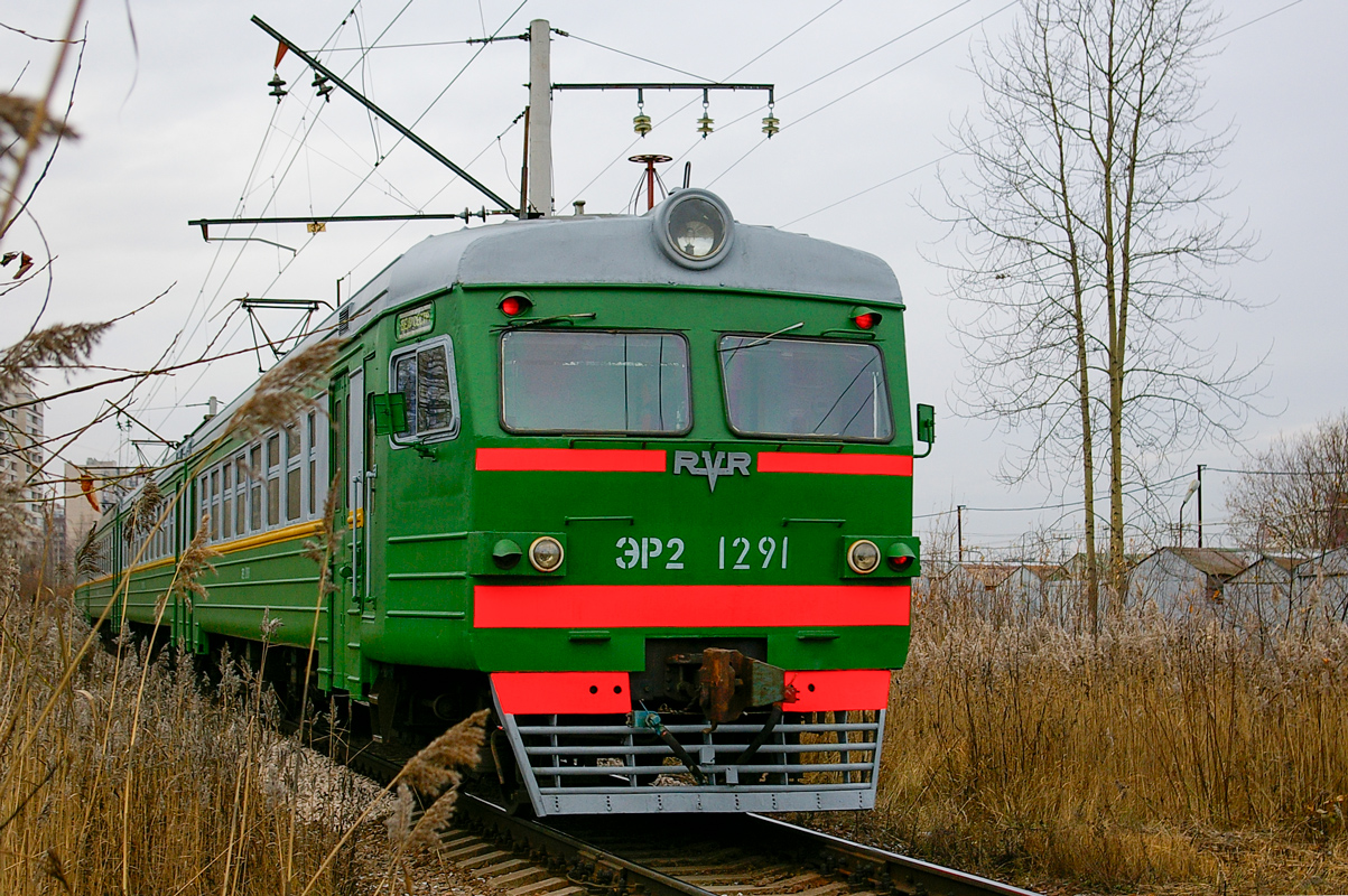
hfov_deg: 35.1
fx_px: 2133
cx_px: 674
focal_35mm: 57
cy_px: 448
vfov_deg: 23.7
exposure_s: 1/400
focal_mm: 38
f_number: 5.6
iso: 400
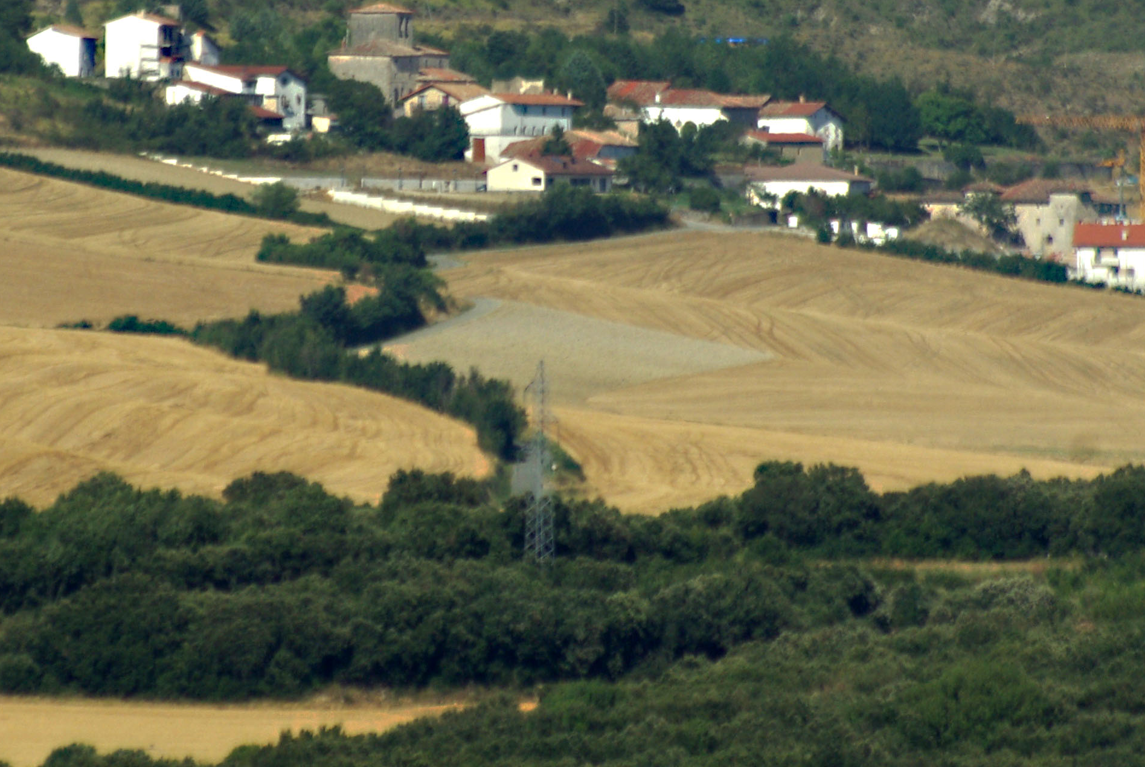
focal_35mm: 980
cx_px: 476
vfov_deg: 1.4
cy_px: 105
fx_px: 31213
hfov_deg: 2.1
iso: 200
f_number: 8
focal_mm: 320
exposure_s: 1/1500
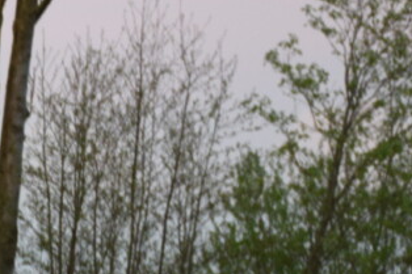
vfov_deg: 4.5
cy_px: 431
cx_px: -255
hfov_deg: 6.6
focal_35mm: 306
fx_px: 3500
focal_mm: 50
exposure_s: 1/40
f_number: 4.8
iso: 800
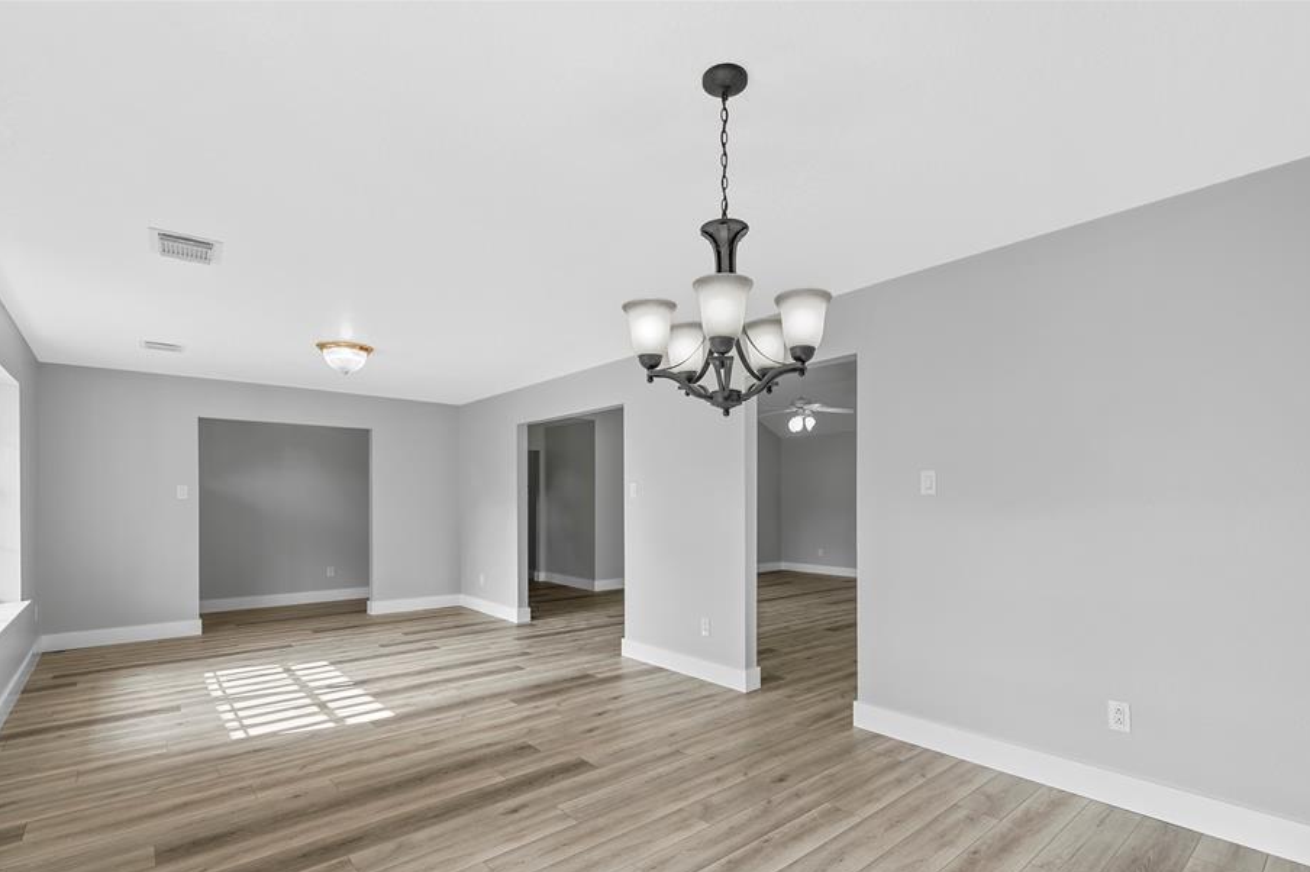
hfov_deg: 93.3
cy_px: 492
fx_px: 618
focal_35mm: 17
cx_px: 668
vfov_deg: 70.1
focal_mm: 15
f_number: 9
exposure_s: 1/4
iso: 320
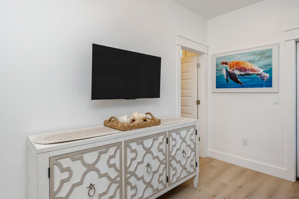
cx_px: 150
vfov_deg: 63.1
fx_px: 162
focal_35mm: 20
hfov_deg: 85.5
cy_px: 100
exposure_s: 1/30
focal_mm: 19.5
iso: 160
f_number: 9
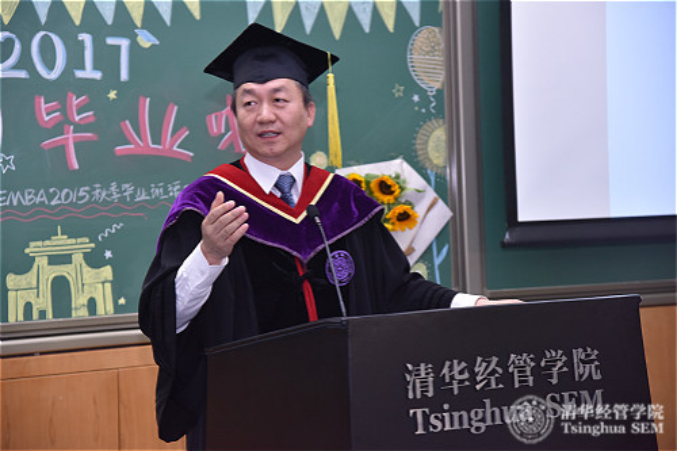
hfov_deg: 23.9
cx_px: 338
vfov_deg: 16.1
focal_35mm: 85
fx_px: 1598
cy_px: 226
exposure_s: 1/100
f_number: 5
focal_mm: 85
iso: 2000
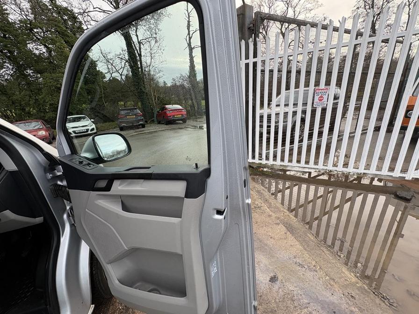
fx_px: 169
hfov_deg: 102.1
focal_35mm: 14
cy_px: 157
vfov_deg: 85.7
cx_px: 210
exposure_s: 1/107
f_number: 2.2
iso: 40
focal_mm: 2.22
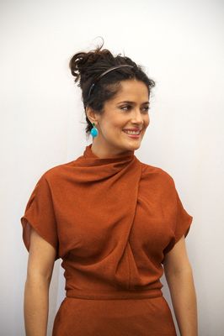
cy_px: 168
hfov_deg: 10.1
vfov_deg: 15.2
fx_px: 1262
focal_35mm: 135
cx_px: 112
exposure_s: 1/60
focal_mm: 135
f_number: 5.6
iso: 800
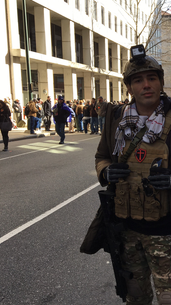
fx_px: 347
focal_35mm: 43
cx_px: 201
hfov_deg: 25.1
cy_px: 153
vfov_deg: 47.4
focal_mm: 4.15
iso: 25
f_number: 2.2
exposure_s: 1/250
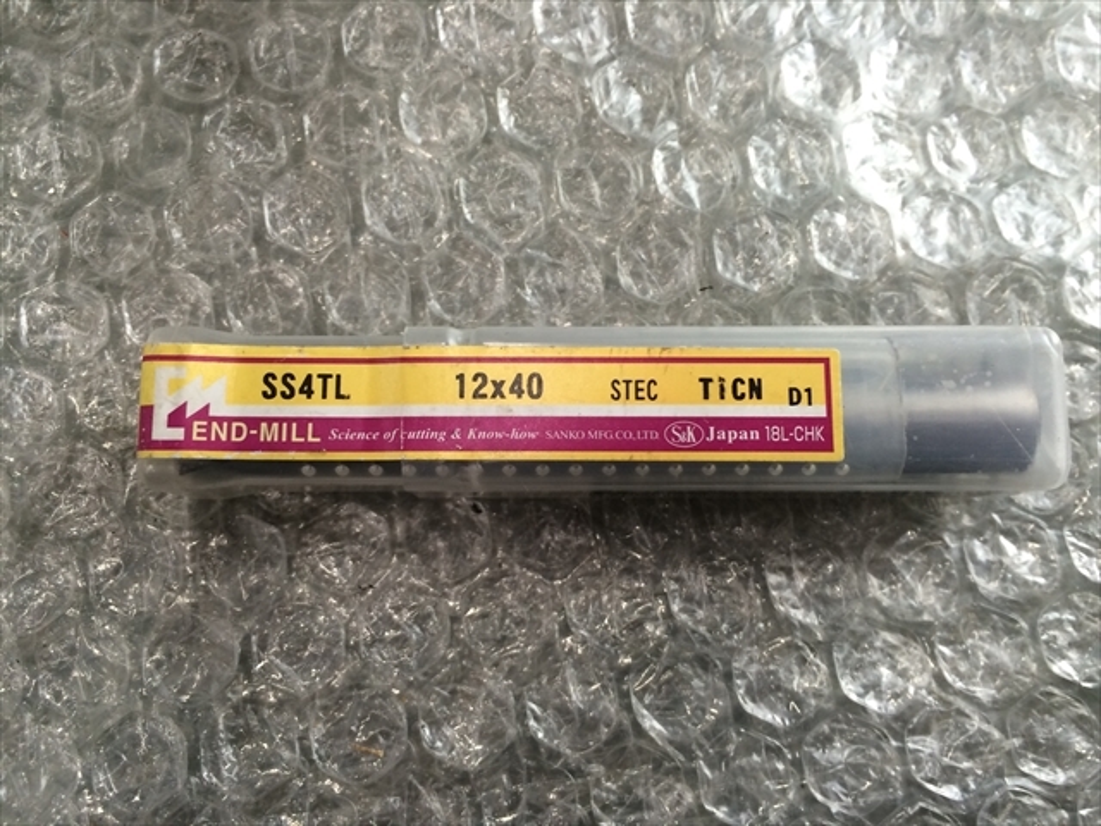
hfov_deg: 61.7
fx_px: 922
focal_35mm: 29
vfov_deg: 48.2
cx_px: 550
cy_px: 413
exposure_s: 1/30
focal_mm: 4.15
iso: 64
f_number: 2.2
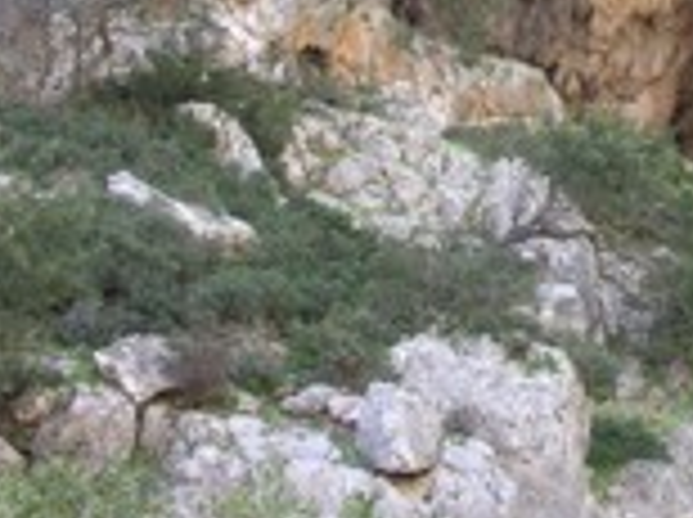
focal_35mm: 91
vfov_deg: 15.5
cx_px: 644
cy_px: -122
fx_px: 1819
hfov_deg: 21.0
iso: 50
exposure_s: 1/60
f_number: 2.8
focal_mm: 8.9
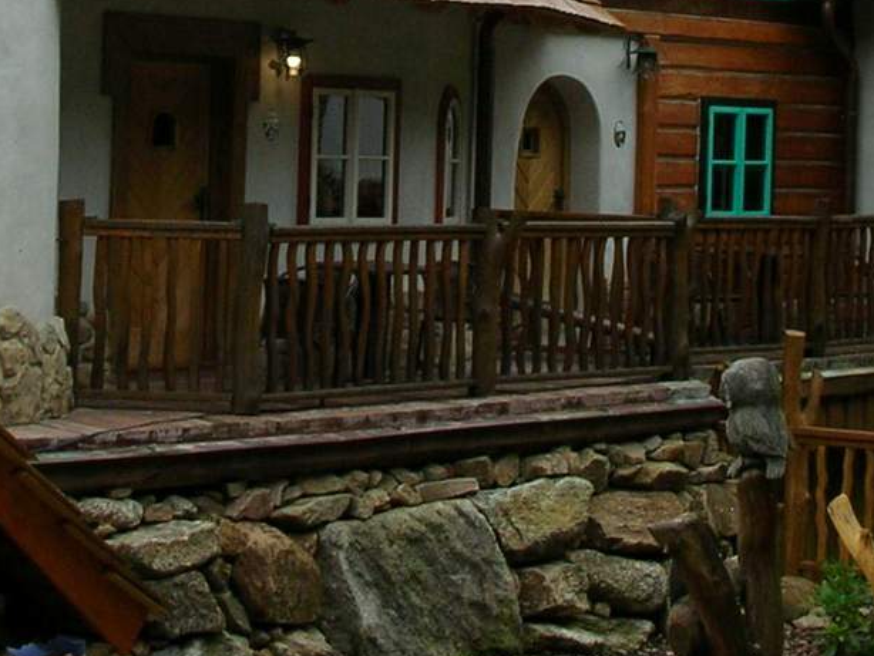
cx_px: 347
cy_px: -218
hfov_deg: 17.2
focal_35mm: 114
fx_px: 2879
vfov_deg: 12.6
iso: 50
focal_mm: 5.8
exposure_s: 1/38.1
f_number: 8.5
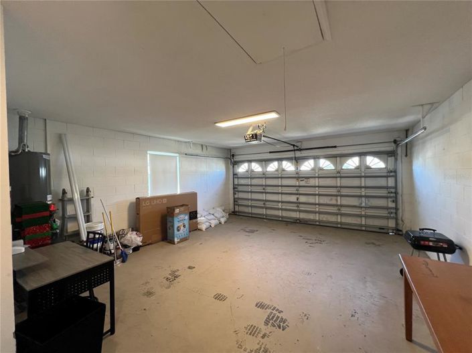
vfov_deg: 89.9
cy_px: 176
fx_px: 177
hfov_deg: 106.2
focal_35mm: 13
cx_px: 236
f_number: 1.8
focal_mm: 1.57
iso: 250
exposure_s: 1/120
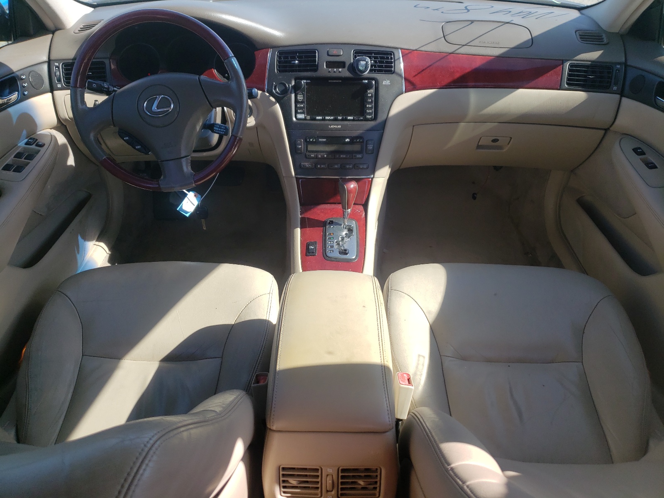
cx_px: 332
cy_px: 249
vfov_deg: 53.1
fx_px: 499
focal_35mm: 26
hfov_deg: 67.3
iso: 50
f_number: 1.5
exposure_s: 1/833
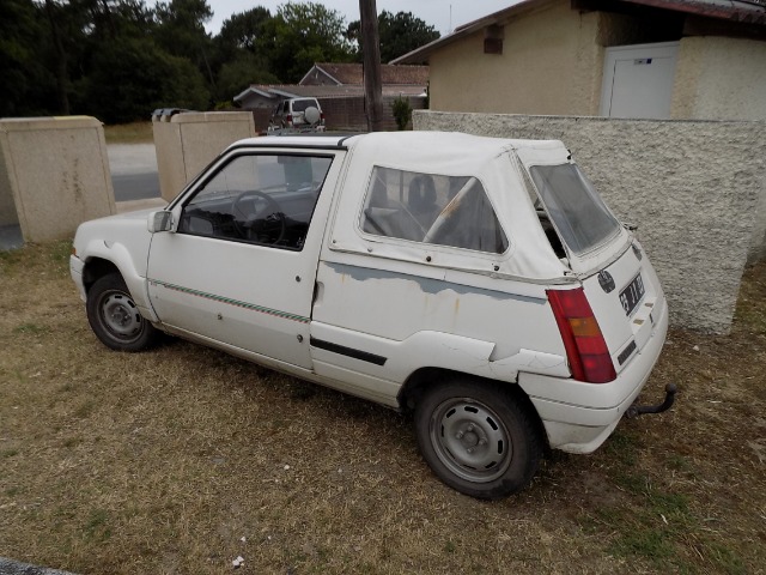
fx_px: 531
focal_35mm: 24
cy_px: 288
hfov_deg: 71.6
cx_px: 383
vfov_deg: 56.8
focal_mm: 4.3
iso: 80
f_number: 3.1
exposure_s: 1/1250
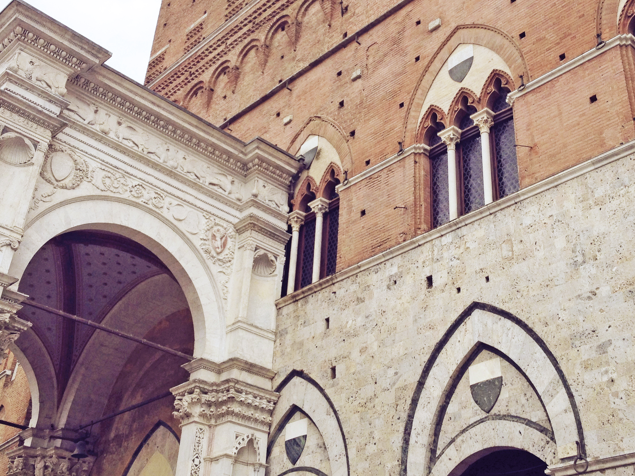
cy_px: 170
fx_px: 881
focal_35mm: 48
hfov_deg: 39.6
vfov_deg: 30.1
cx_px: 349
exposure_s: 1/542
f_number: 2.4
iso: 50
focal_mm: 4.13
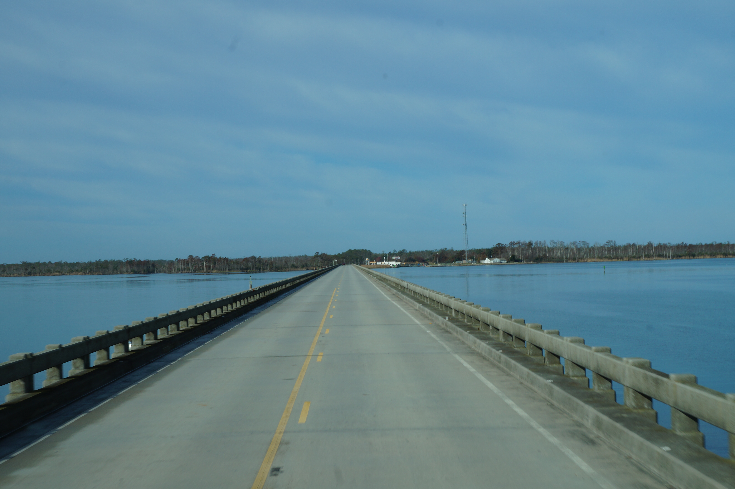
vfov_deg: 20.0
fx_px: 1388
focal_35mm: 68
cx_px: 362
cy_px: 251
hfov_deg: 29.7
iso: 100
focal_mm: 44
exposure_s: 1/160
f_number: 16
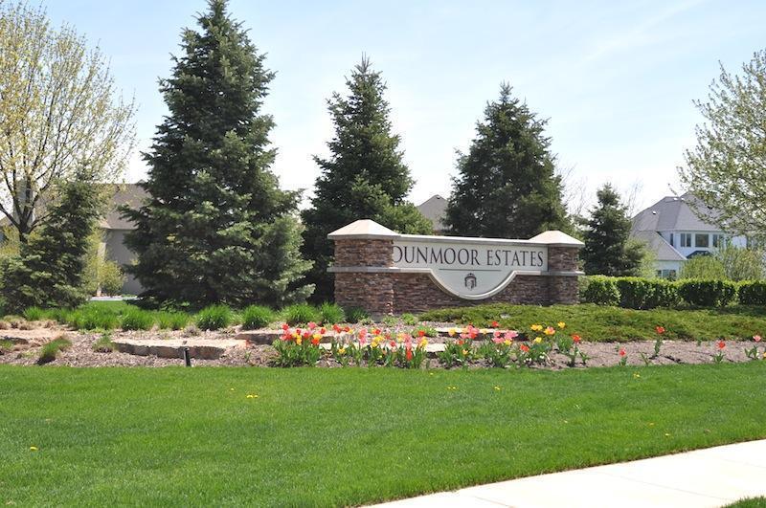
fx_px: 1147
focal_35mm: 54
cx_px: 383
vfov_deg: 25.0
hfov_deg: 36.9
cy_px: 254
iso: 200
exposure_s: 1/250
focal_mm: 36
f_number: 8
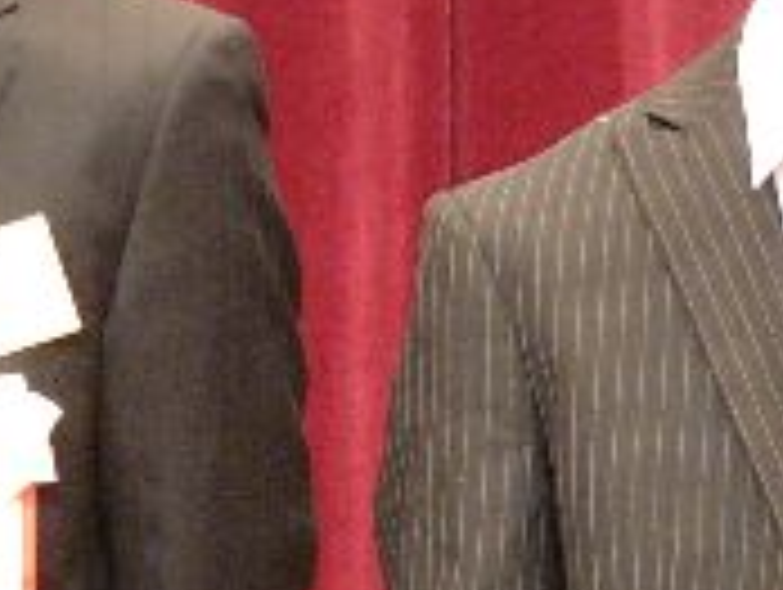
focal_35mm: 587
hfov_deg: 3.4
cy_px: 230
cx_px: -216
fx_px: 13296
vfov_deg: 2.5
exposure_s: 1/15
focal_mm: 26.7
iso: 200
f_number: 2.8
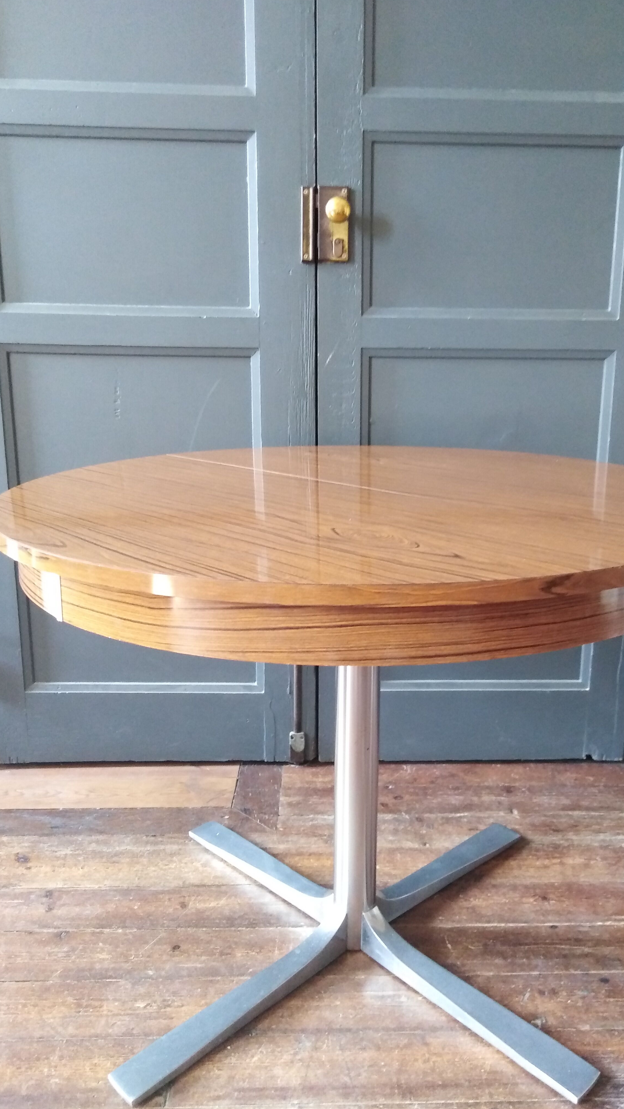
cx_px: 365
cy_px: 553
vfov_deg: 67.9
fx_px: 824
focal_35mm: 28
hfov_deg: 41.4
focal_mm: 3.46
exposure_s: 1/20
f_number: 2.2
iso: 546
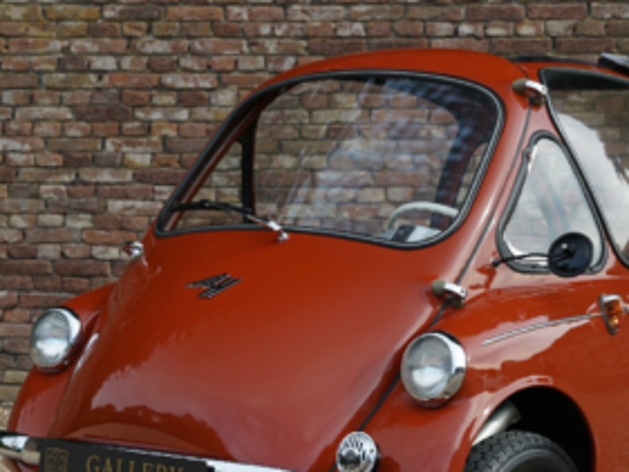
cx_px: 407
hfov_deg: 17.0
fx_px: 2102
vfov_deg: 12.8
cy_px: 291
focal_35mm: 116
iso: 100
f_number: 6.3
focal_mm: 56.3
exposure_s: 1/80
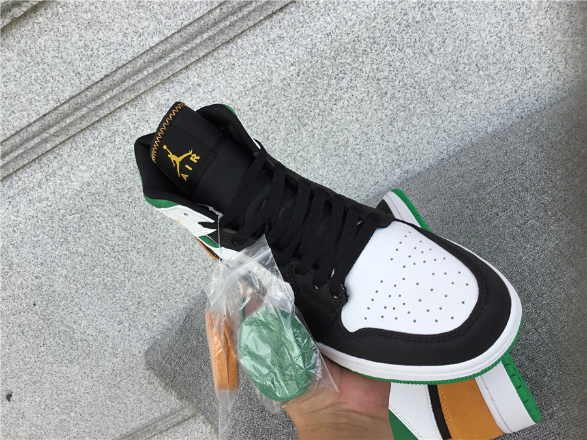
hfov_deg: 58.4
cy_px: 220
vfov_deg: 45.4
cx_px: 294
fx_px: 526
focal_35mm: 31
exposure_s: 1/433
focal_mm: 3.3
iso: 25
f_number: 2.4
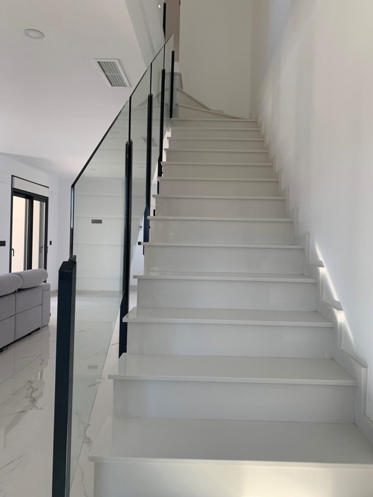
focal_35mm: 27
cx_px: 188
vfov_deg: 65.3
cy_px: 243
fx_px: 388
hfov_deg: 51.3
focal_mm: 4.25
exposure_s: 1/136
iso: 25
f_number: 1.8
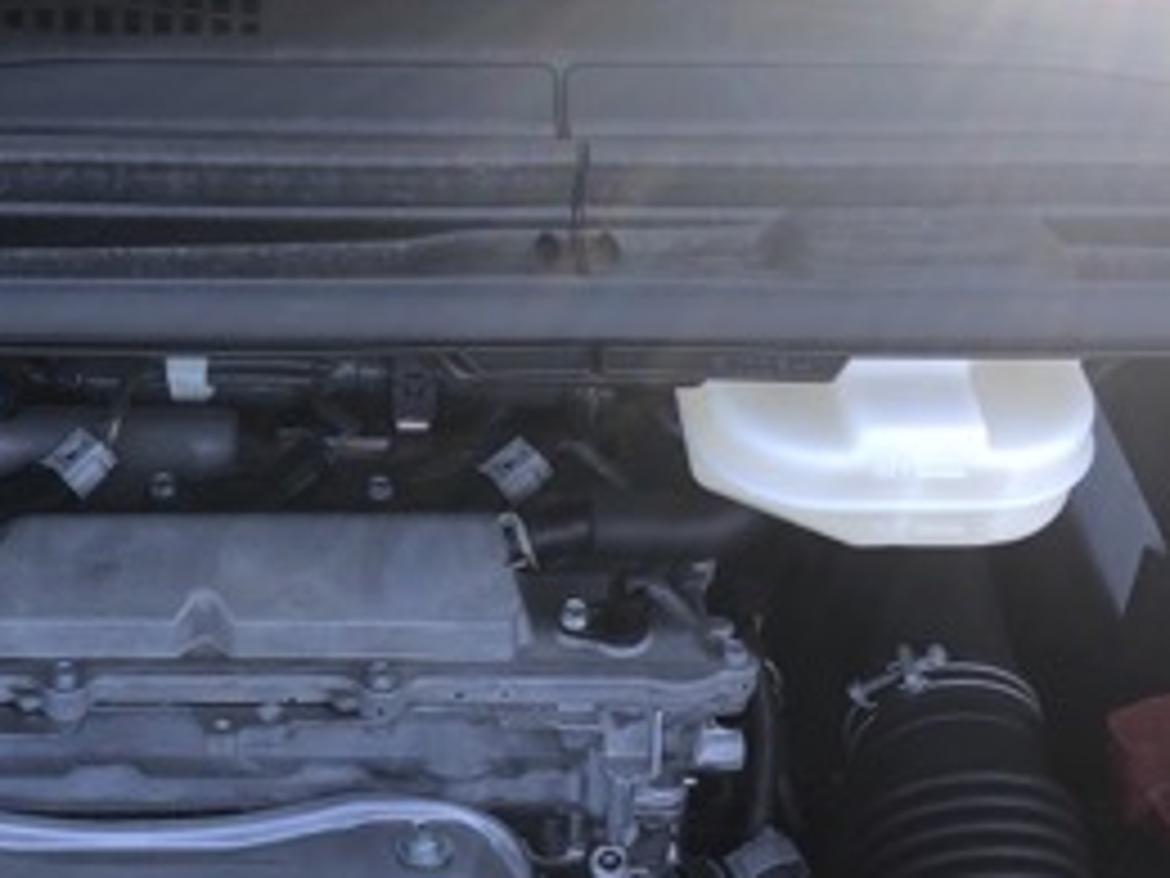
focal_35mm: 69
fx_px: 2332
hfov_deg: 27.9
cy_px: 585
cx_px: 346
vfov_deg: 21.2
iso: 20
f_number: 1.8
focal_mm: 3.99
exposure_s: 1/135
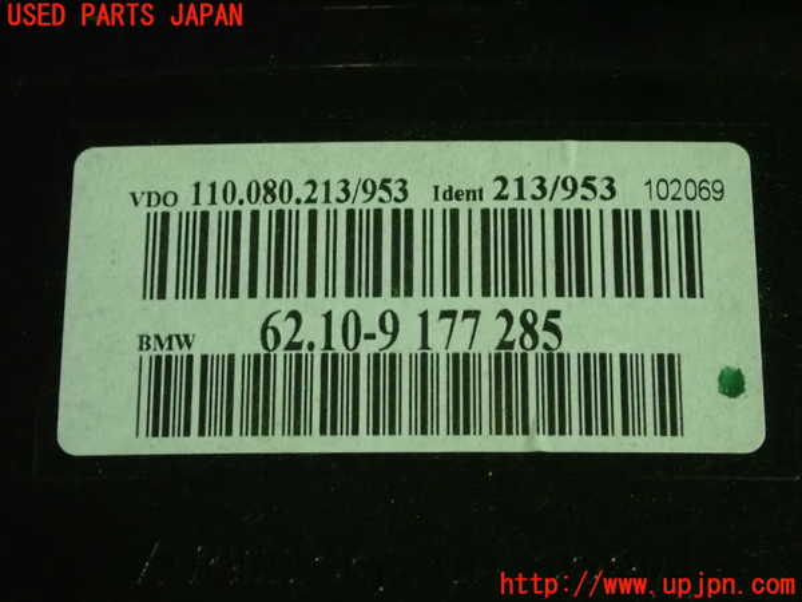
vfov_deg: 14.8
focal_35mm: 100
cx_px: 401
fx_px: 2317
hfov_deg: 19.6
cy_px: 301
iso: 1600
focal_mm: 18
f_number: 4.9
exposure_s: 1/30
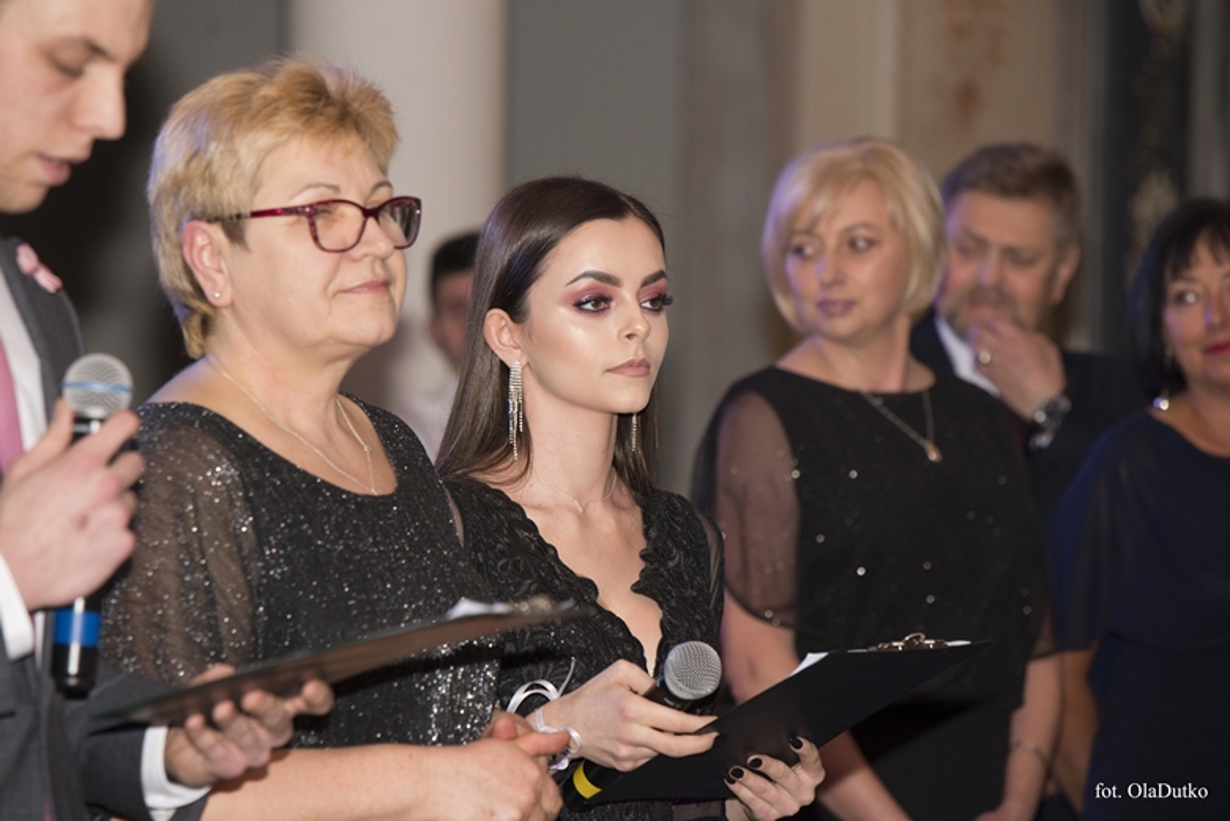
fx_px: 6837
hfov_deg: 10.3
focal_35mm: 200
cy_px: 410
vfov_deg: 6.9
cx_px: 615
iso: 1250
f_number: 5
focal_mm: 200
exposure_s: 1/200
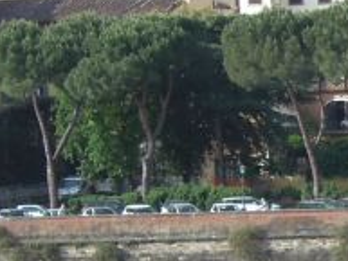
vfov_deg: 6.2
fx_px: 2404
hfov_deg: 8.0
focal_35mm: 239
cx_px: 646
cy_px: 193
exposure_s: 1/800
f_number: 3.5
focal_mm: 8.1
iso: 160
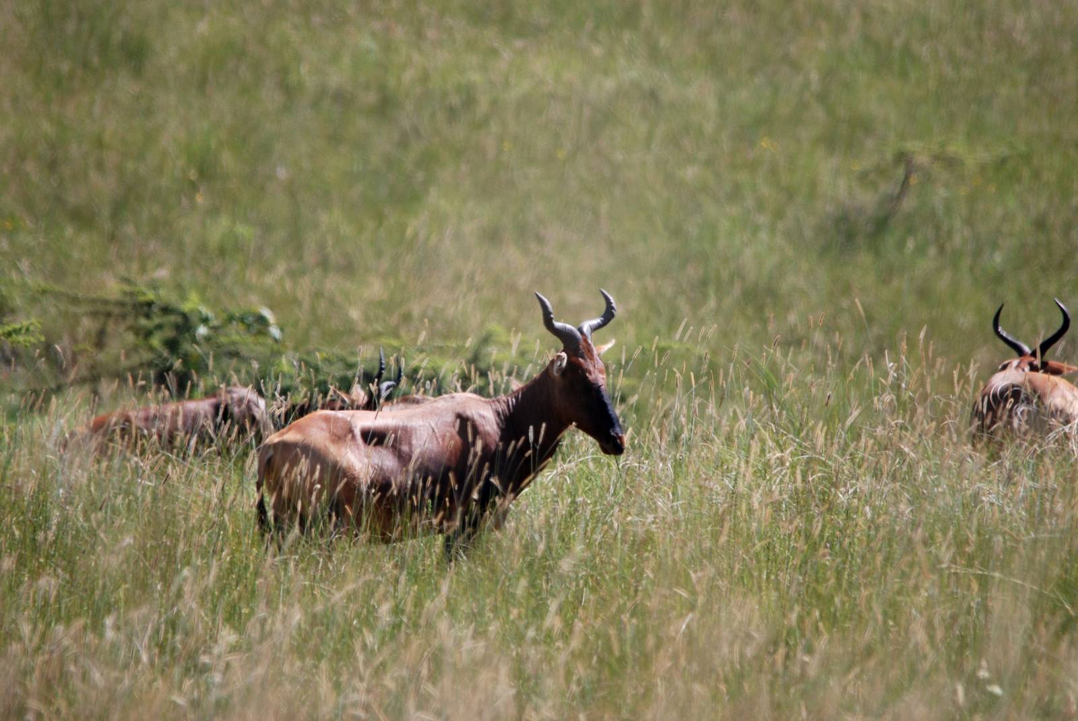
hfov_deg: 2.7
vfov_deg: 1.8
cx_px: 539
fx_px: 22485
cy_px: 360
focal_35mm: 750
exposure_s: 1/500
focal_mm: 500
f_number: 6.3
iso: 280
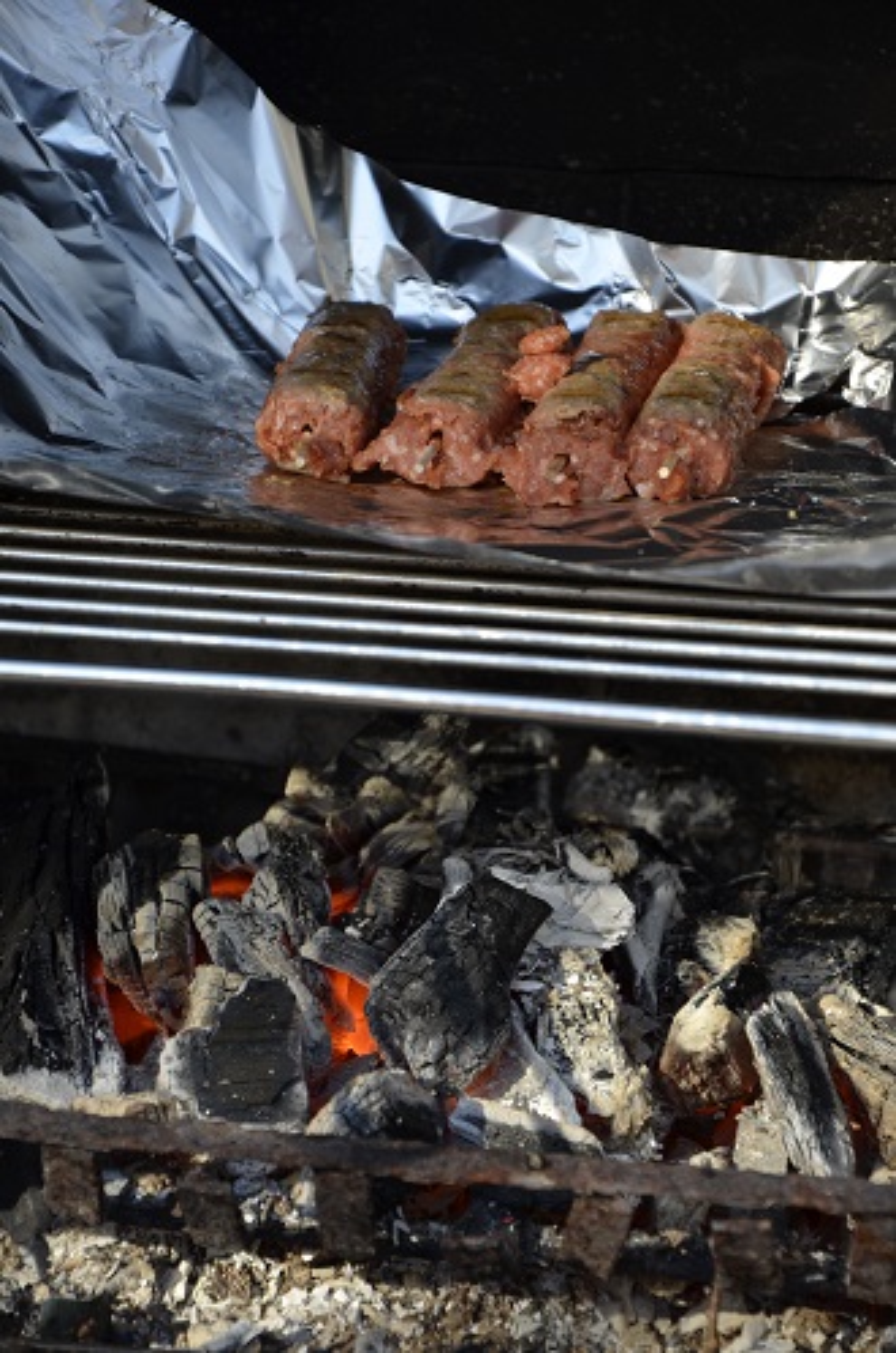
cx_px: 448
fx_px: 5173
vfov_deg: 14.9
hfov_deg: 9.9
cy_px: 676
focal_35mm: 138
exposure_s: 1/200
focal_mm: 92
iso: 200
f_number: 5.6
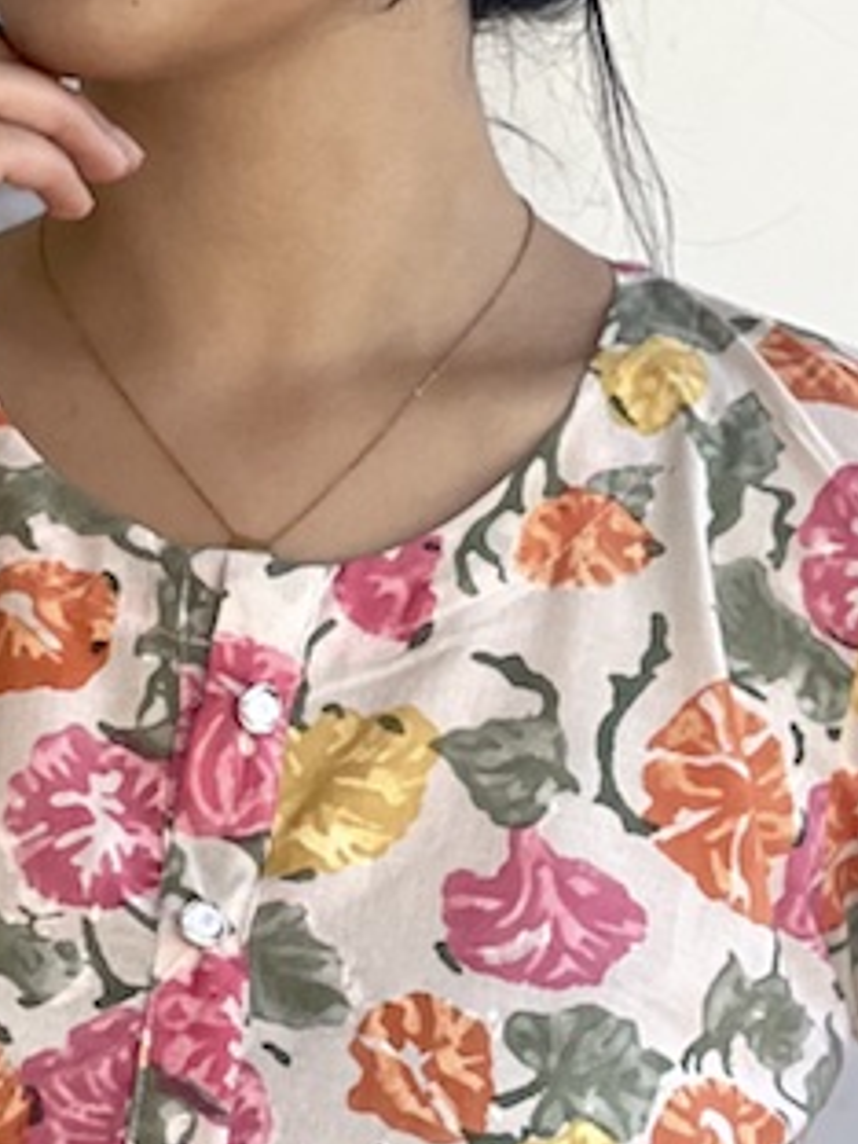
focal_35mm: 246
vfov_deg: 8.0
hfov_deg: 6.0
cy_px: 1166
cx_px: 86
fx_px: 8130
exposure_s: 1/121
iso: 100
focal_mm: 9
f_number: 2.8
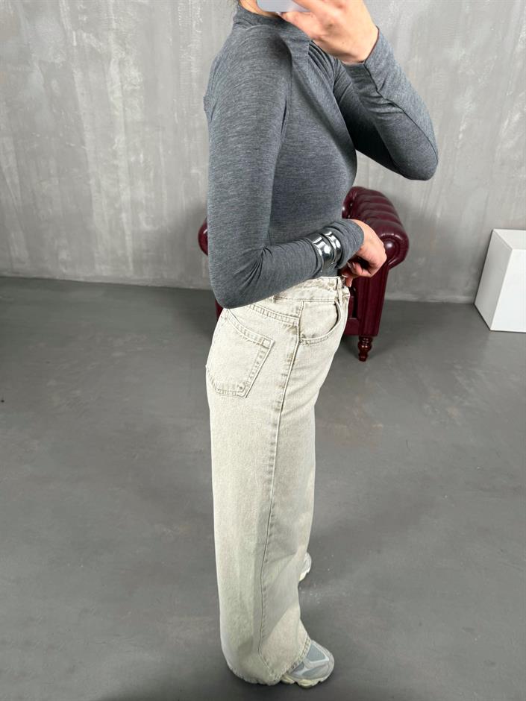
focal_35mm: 24
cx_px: 263
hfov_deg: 56.8
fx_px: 486
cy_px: 350
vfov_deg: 71.6
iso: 100
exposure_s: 1/121
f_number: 1.78
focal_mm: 6.76
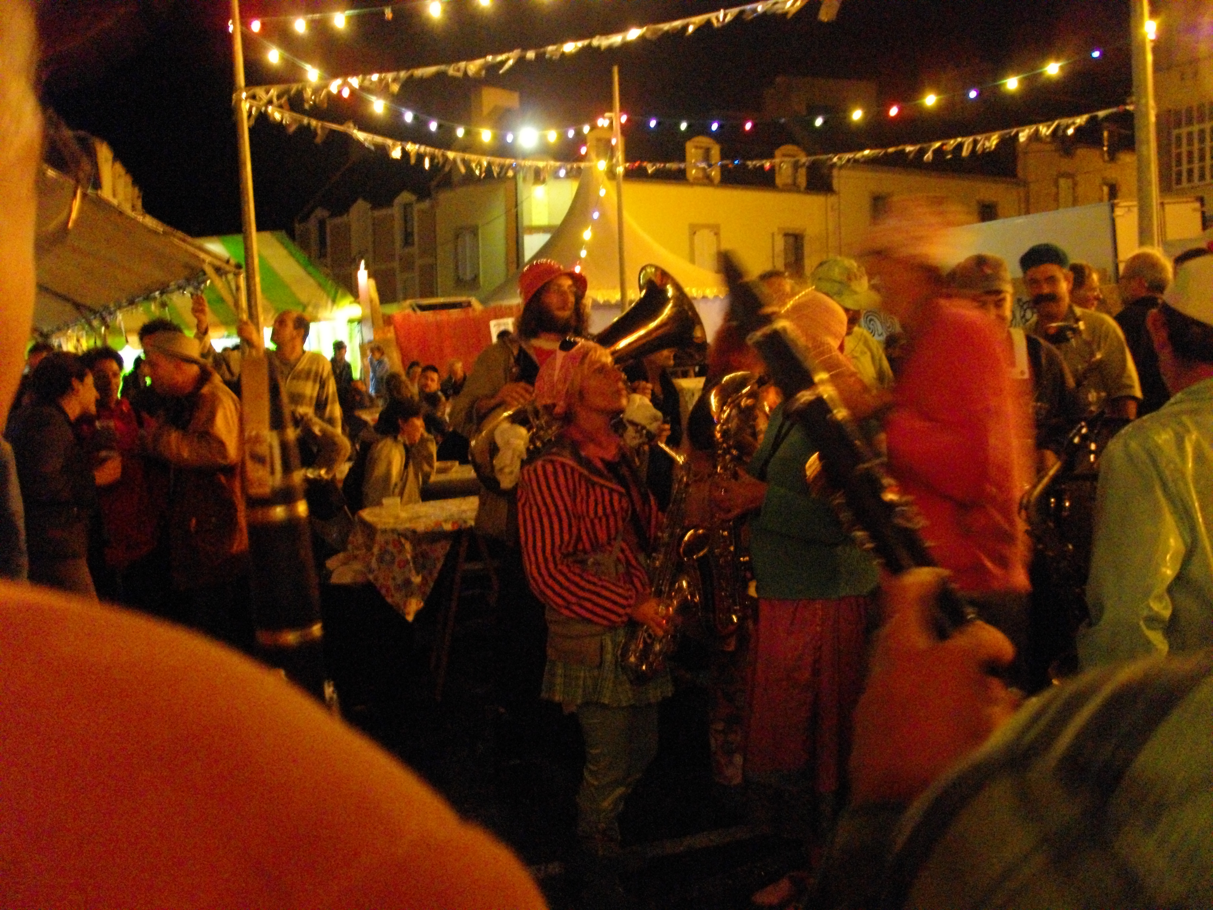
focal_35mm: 32
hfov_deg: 56.8
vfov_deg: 44.2
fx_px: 1121
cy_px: 455
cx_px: 606
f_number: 2.9
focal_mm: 5.7
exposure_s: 1/6
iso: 800
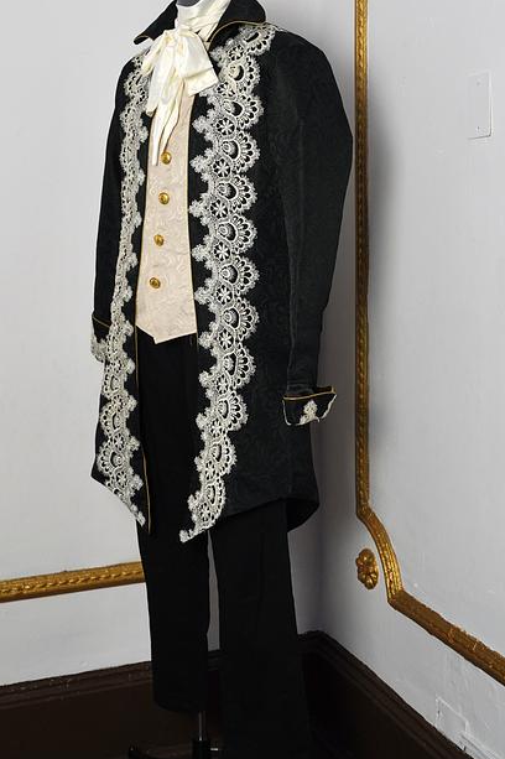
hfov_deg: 28.6
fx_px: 990
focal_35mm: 47
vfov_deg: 41.7
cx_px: 231
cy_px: 295
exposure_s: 1/125
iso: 800
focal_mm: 36
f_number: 5
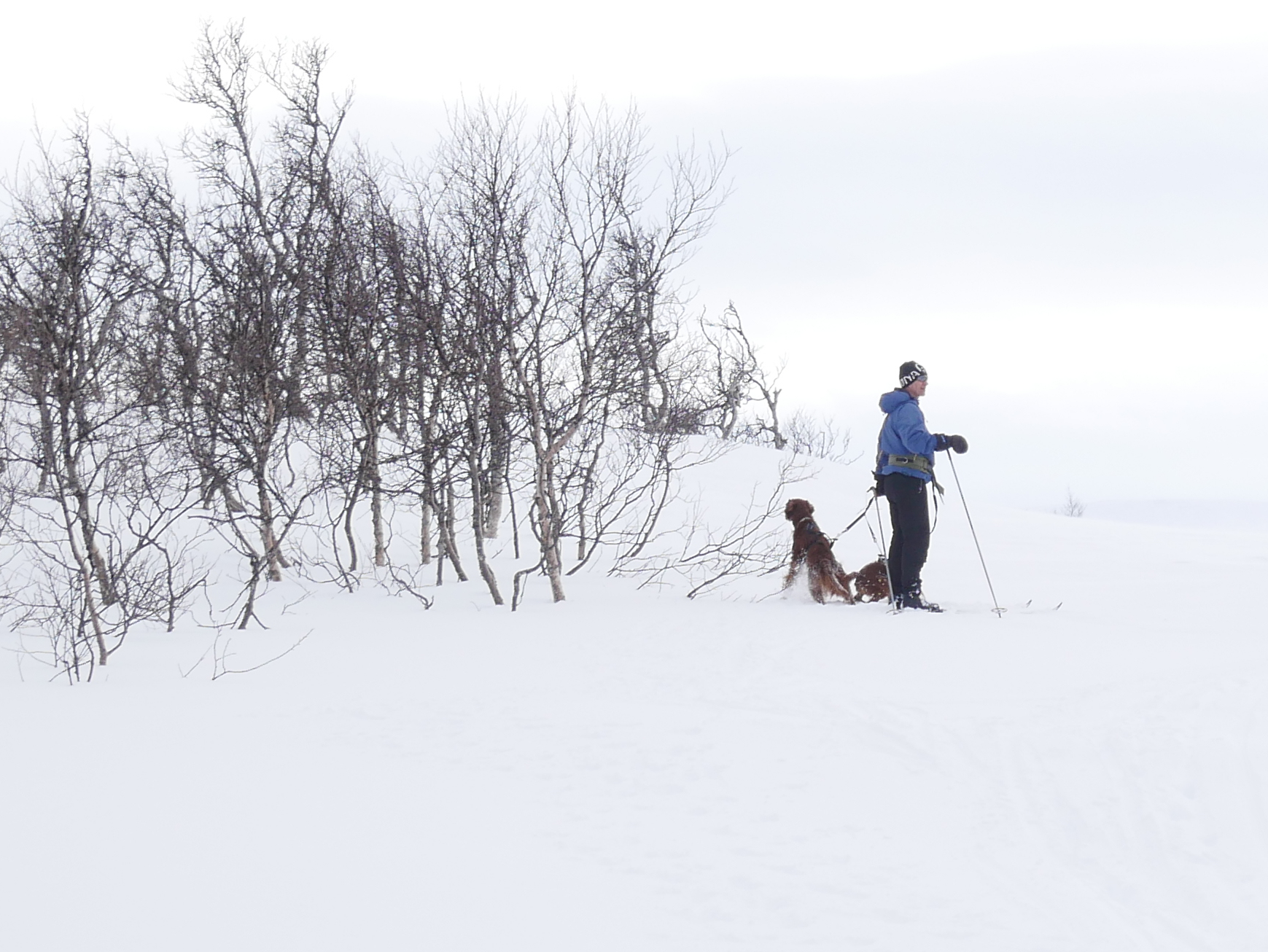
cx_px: 1414
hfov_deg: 11.5
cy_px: 206
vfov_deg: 8.8
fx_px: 6194
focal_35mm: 169
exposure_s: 1/320
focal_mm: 32
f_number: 9
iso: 200
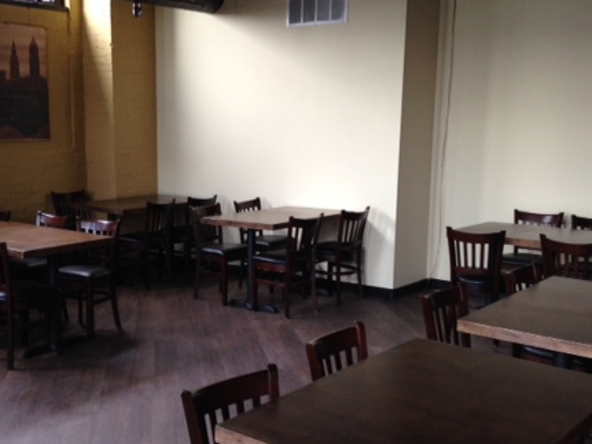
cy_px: 243
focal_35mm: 49
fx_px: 838
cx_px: 238
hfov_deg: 38.8
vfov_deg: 29.6
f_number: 2.4
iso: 80
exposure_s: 1/20
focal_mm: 4.12
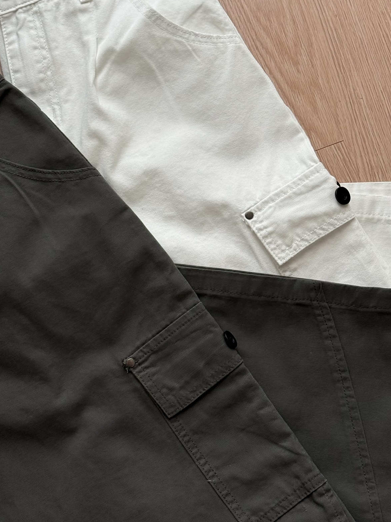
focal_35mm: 63
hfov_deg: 23.3
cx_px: 178
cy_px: 206
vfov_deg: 30.6
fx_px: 949
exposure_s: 1/101
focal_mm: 6.76
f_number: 1.78
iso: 125
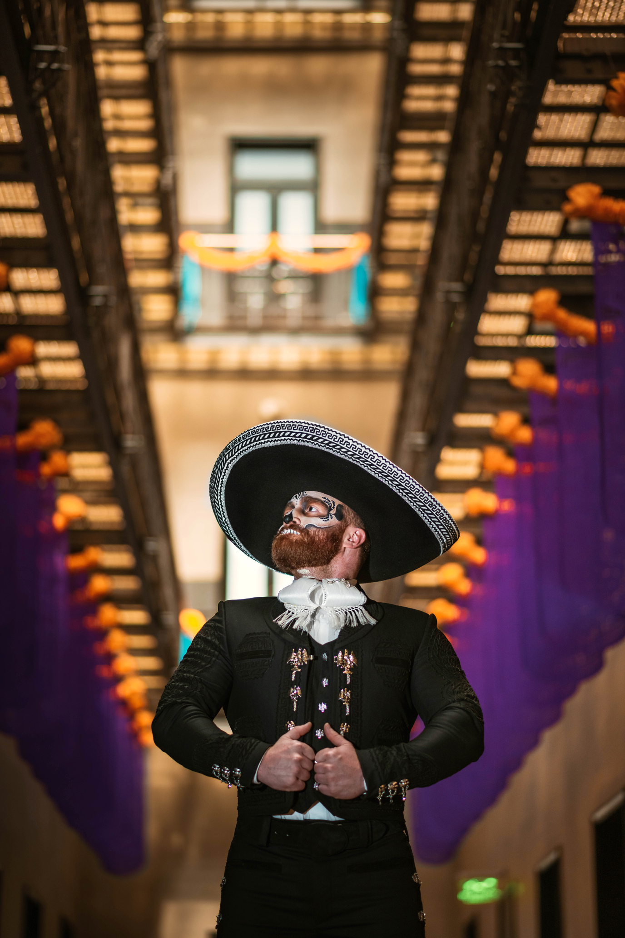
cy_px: 469
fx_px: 2213
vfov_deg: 23.9
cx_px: 312
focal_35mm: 85
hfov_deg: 16.1
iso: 200
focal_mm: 85
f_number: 1.8
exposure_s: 1/80
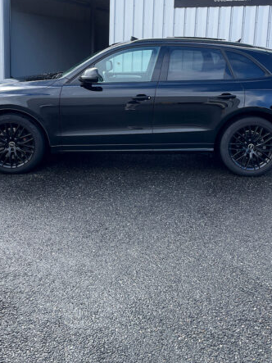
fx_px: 388
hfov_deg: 38.6
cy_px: 111
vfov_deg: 49.0
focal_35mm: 37
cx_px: 139
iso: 32
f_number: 1.6
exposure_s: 1/824
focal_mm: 4.2
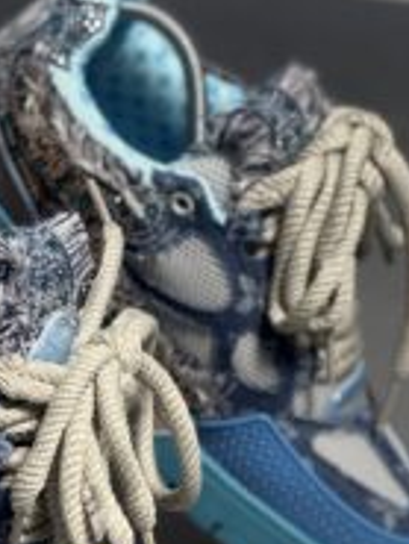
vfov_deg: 7.1
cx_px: 18
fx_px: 4406
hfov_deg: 5.3
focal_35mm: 280
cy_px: 373
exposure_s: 1/60
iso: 125
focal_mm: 15.66
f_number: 2.8
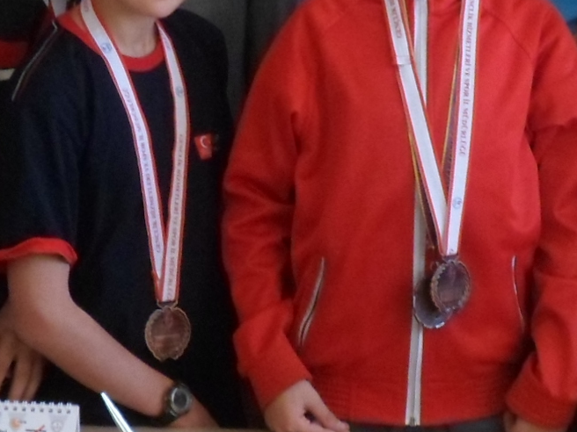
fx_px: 2767
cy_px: -1
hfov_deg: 11.9
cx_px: 360
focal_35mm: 166
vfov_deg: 8.9
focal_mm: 6.5
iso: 400
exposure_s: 1/30
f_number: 4
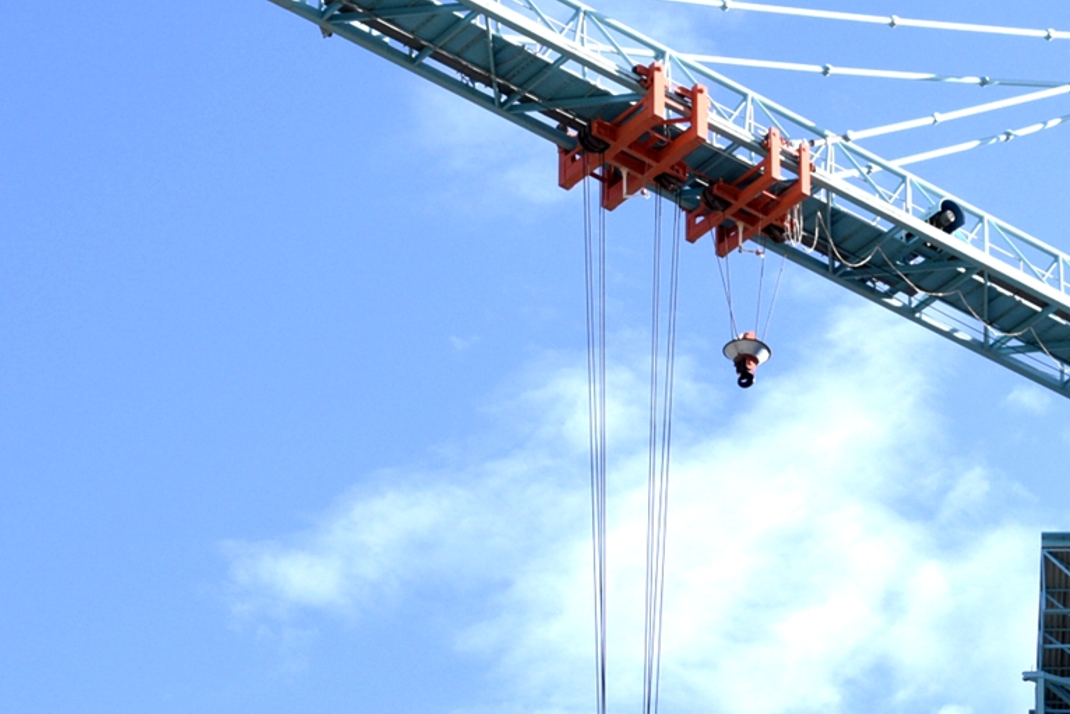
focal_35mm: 188
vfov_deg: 7.2
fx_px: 5588
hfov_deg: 10.8
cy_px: 989
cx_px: 1106
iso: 200
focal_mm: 48
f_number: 10
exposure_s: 1/200
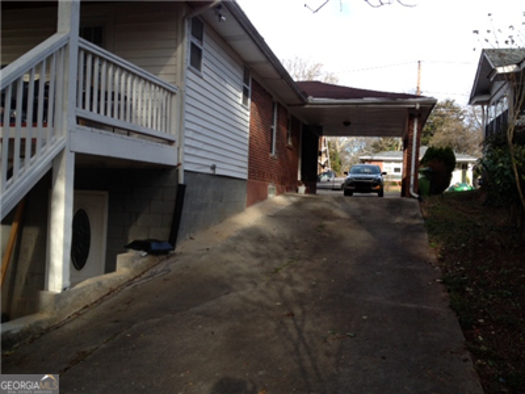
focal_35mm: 35
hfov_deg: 52.6
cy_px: 197
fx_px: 531
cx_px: 262
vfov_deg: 40.7
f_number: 2.4
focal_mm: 4.28
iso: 50
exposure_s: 1/413
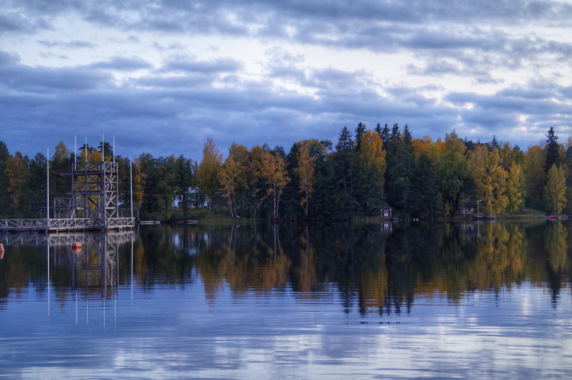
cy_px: 190
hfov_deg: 33.4
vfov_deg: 22.6
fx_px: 953
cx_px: 286
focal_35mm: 60
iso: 500
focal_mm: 40
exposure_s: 1/80
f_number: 5
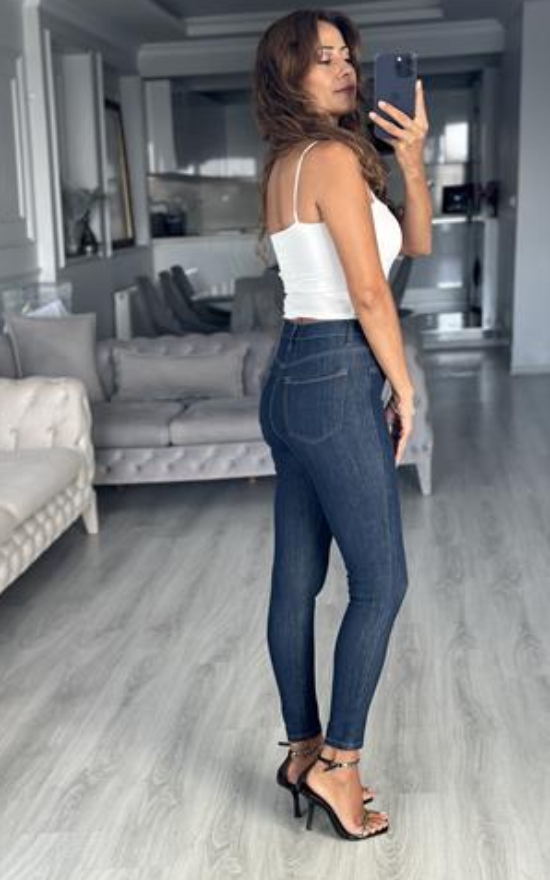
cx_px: 343
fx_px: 1295
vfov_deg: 37.5
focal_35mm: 54
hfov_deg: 23.9
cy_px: 454
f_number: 1.78
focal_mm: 6.86
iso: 125
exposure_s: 1/75
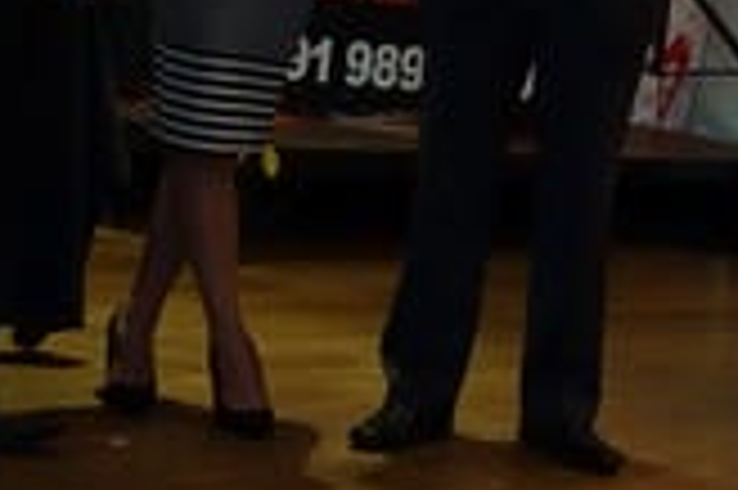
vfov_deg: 11.3
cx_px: 544
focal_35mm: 117
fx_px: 2396
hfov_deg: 17.4
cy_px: -207
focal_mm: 11.89
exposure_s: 1/20
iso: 800
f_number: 2.2
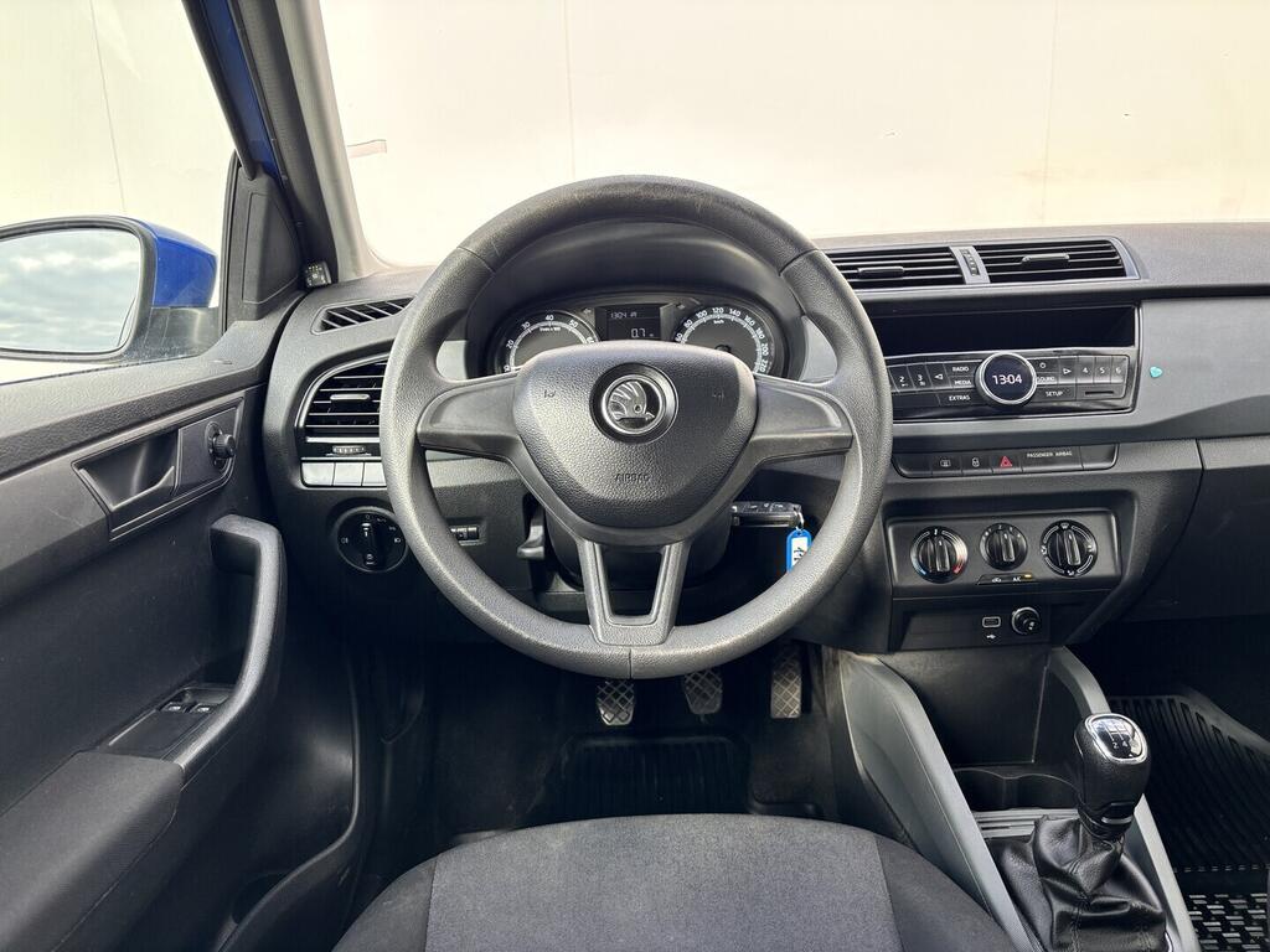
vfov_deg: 53.1
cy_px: 476
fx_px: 954
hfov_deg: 67.3
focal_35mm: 26
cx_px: 635
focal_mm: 5.96
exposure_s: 1/121
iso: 40
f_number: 1.6
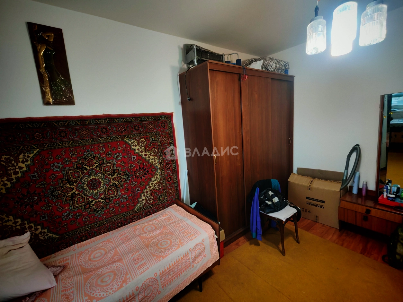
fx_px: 186
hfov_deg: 94.5
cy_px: 151
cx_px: 202
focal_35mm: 16
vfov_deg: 78.1
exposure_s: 1/15
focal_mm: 1.96
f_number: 2.2
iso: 100
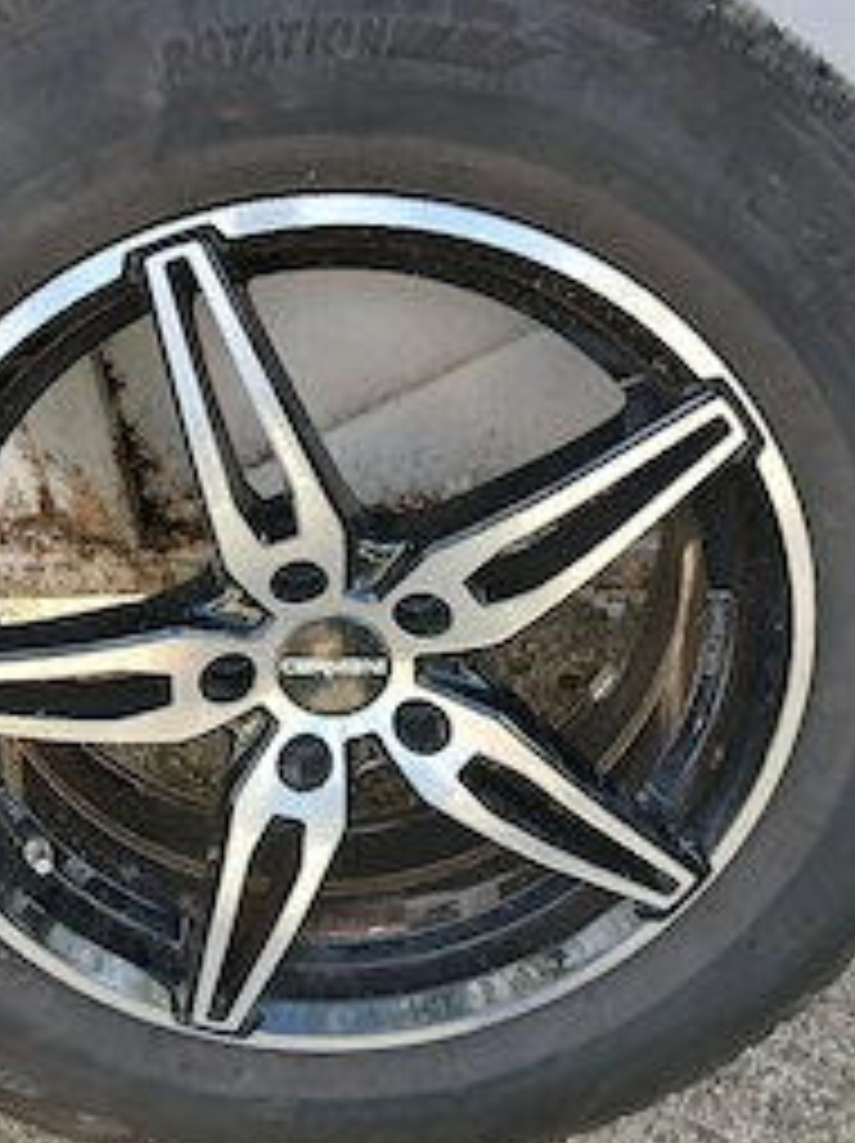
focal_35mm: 41
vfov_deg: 45.8
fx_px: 1353
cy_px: 558
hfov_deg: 34.7
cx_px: 284
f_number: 1.8
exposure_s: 1/50.3
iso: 32
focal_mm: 3.98
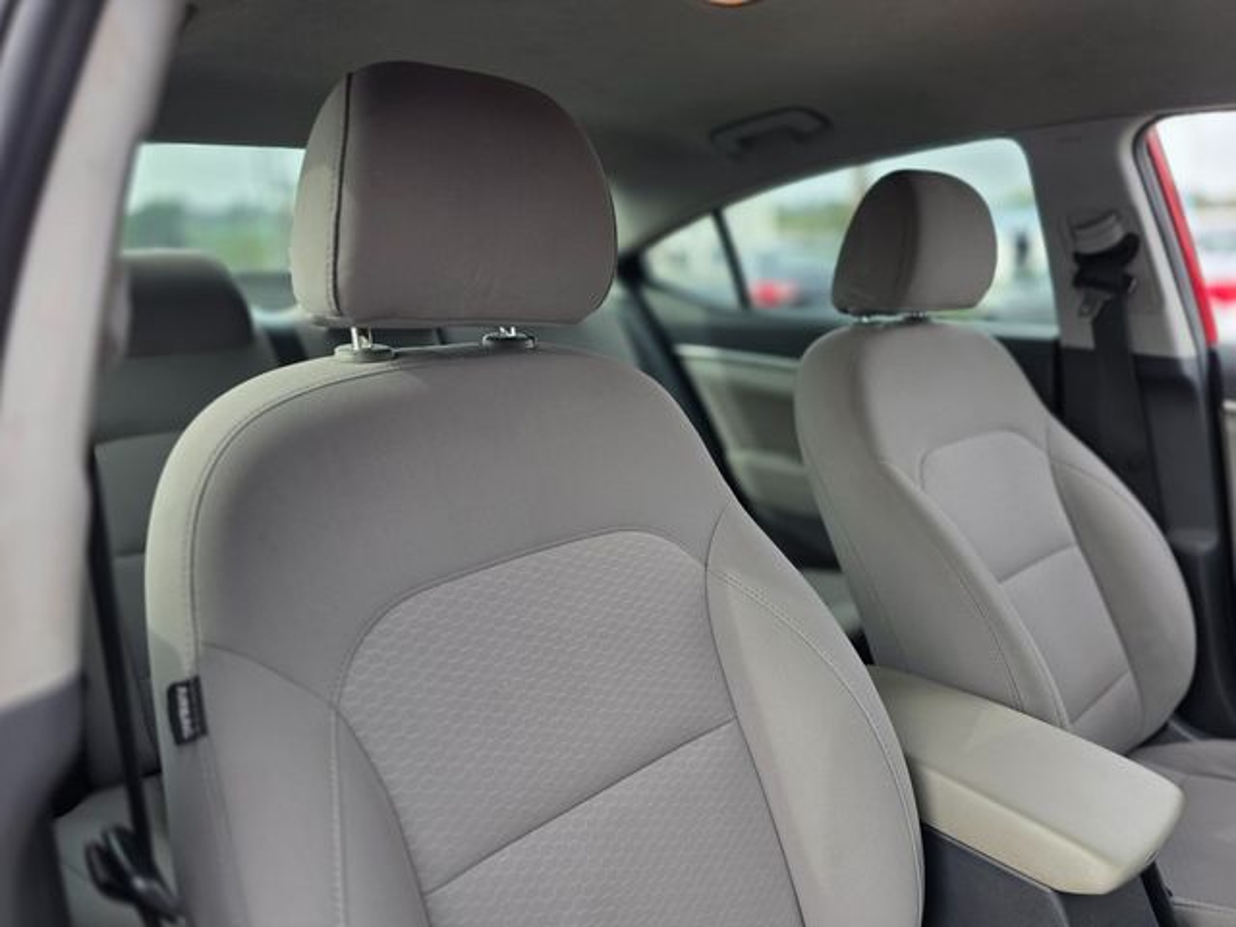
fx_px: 821
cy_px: 464
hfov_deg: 73.9
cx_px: 618
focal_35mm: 23
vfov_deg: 58.9
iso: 32
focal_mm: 6.3
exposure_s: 1/180
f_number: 1.7
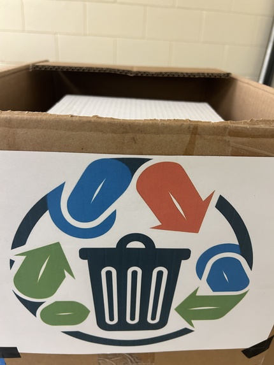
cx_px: 137
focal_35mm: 26
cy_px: 182
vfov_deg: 67.3
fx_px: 274
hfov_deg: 53.1
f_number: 1.5
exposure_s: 1/60
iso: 200
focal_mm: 5.7
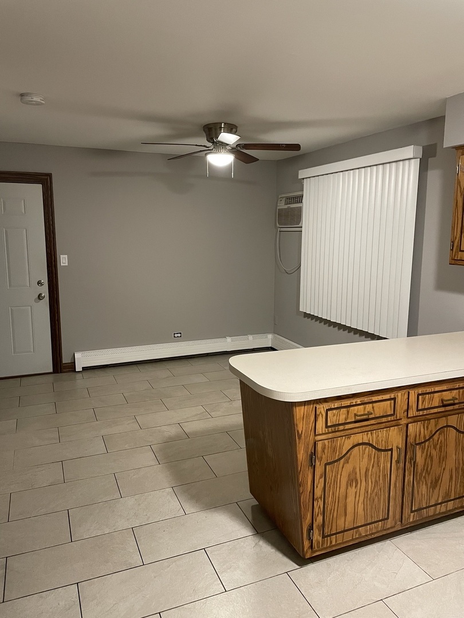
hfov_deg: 53.1
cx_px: 232
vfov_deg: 67.3
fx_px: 465
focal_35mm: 26
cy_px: 309
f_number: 1.6
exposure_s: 1/60
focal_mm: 4.2
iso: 400
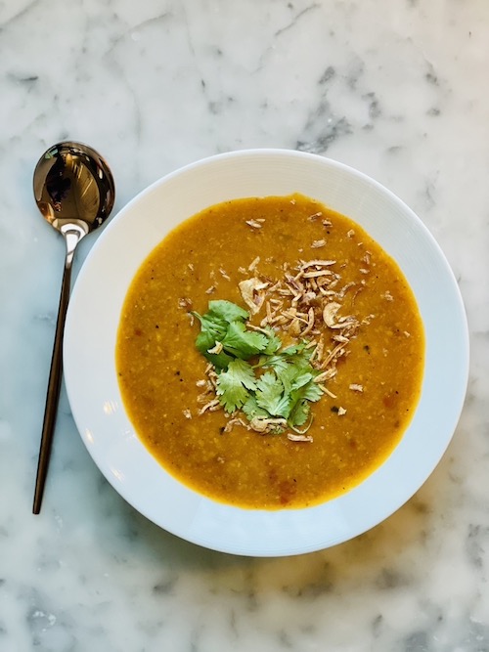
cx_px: 244
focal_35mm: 52
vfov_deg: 36.8
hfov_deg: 28.0
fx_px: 980
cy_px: 326
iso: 200
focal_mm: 6
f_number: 2
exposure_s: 1/120
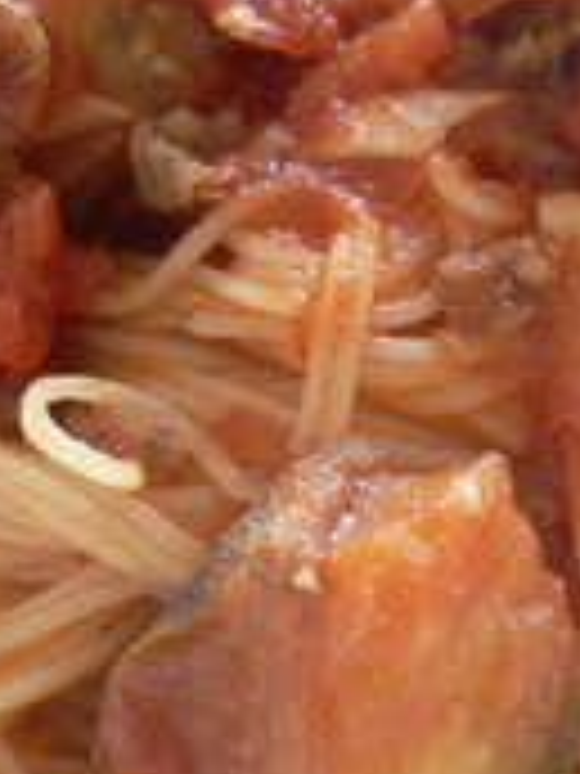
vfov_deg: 19.2
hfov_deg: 14.4
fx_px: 2279
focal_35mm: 102
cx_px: 454
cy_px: 250
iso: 100
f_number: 2.8
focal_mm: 5.8
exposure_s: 1/30
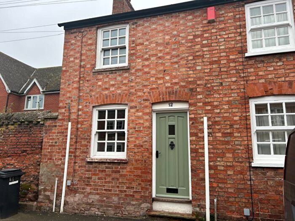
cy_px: 110
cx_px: 148
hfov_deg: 67.3
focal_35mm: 26
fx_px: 222
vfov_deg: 53.1
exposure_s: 1/166
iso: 50
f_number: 1.5
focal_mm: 5.7
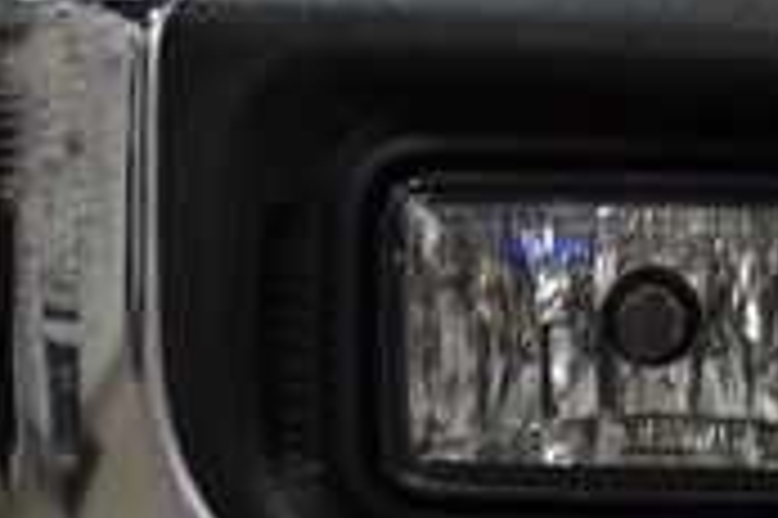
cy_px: 408
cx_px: 697
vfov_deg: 3.5
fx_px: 8399
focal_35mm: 389
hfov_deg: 5.3
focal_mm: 70
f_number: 5.6
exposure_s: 1/125
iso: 1600
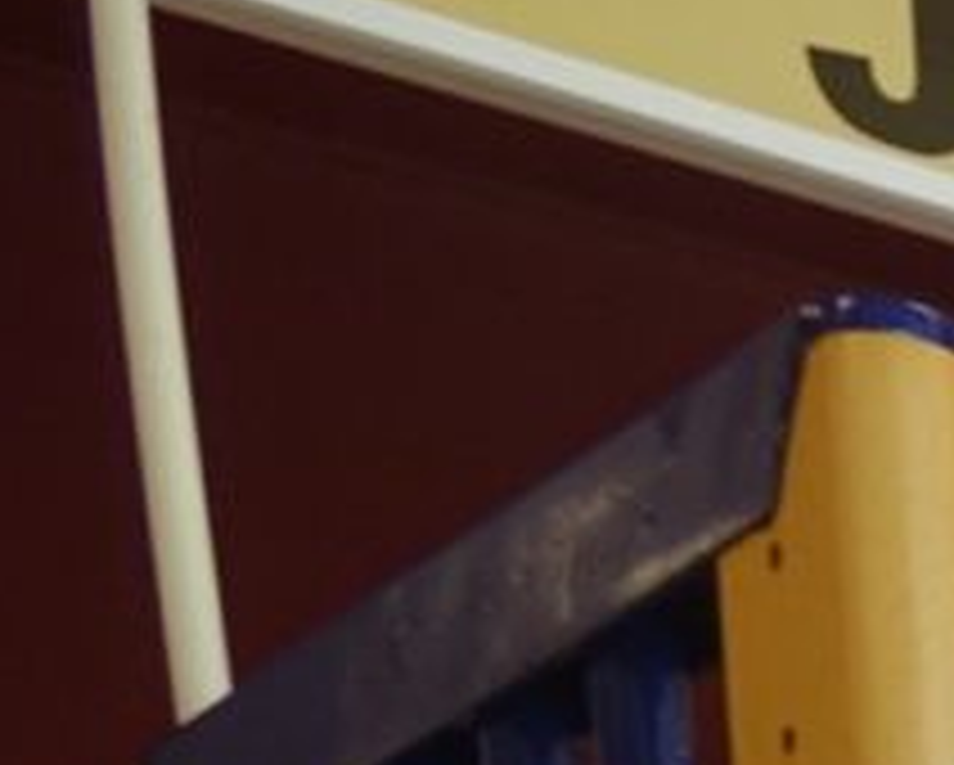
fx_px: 4861
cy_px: 2394
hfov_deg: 8.2
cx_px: 3452
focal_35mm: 172
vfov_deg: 7.7
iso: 200
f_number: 2.8
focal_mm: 8.8
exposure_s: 1/30
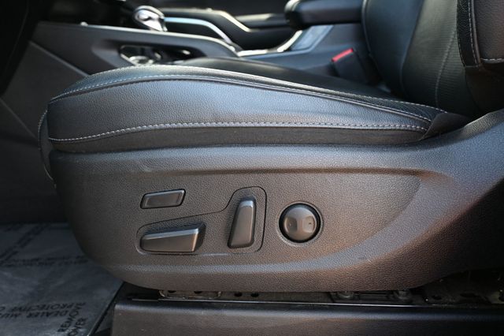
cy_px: 168
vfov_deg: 41.7
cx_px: 252
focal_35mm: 32
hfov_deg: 59.5
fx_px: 441
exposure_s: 1/125
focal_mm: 21
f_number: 4
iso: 800
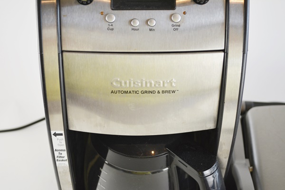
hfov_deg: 35.1
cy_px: 95
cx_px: 142
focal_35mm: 57
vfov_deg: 23.8
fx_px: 451
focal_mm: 38
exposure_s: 1/100
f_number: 5
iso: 400
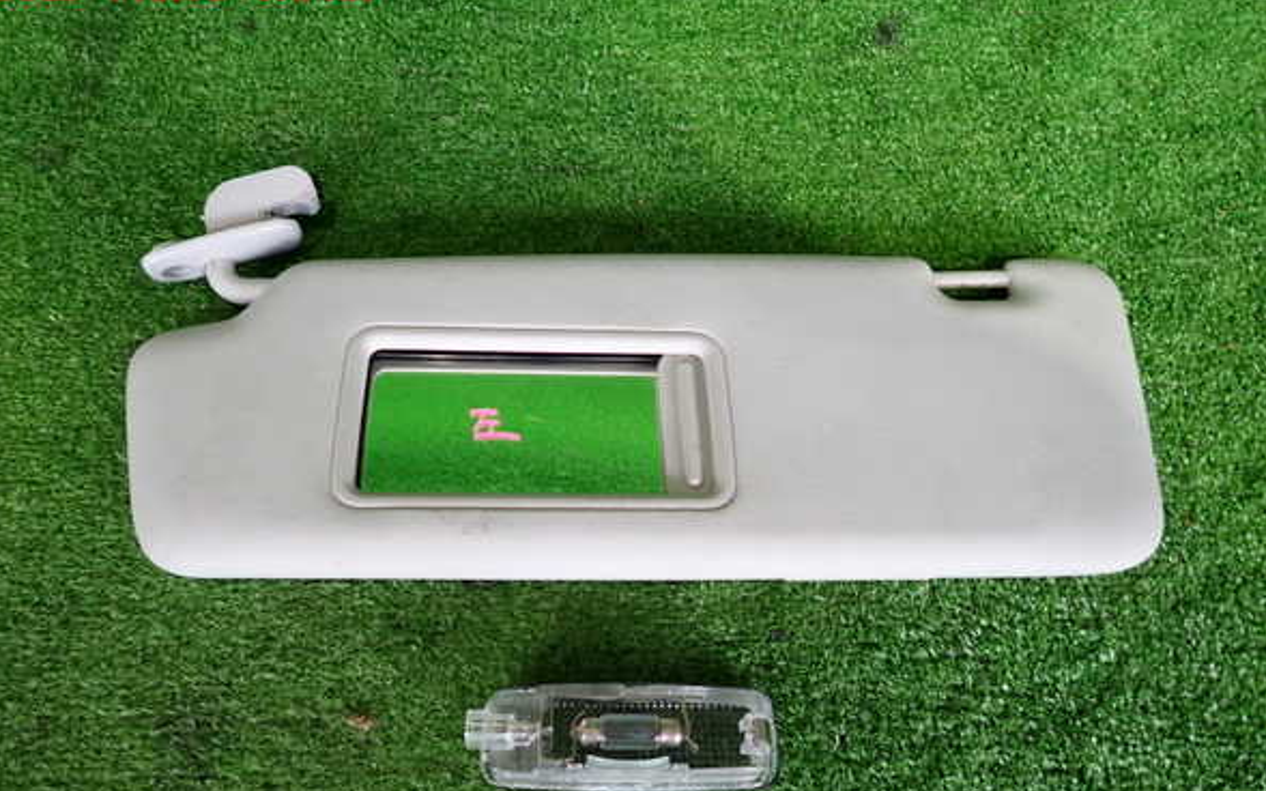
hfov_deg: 68.4
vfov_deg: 45.9
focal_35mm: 27
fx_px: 931
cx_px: 625
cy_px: 443
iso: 200
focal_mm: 4.5
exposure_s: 1/50
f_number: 2
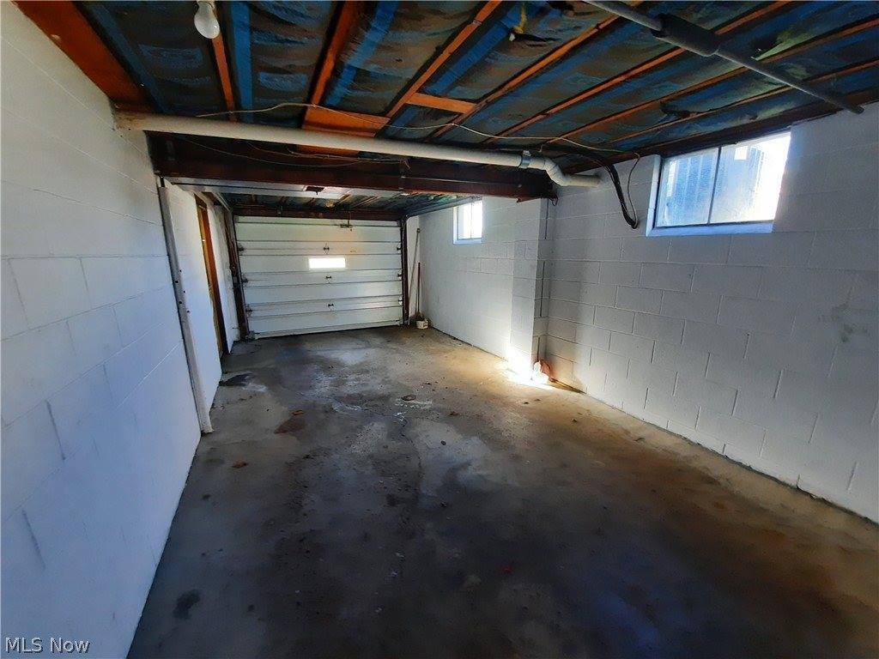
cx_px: 440
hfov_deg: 106.2
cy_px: 330
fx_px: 330
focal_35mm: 13
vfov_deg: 89.9
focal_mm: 1.74
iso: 160
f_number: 2.2
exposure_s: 1/30
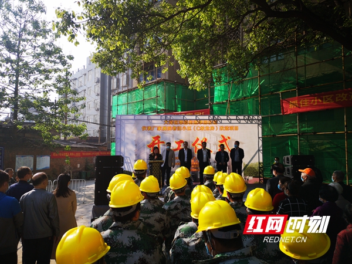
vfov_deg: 51.4
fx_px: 275
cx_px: 176
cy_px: 132
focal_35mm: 27
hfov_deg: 65.3
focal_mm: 3.95
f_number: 1.8
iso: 50
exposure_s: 1/1372
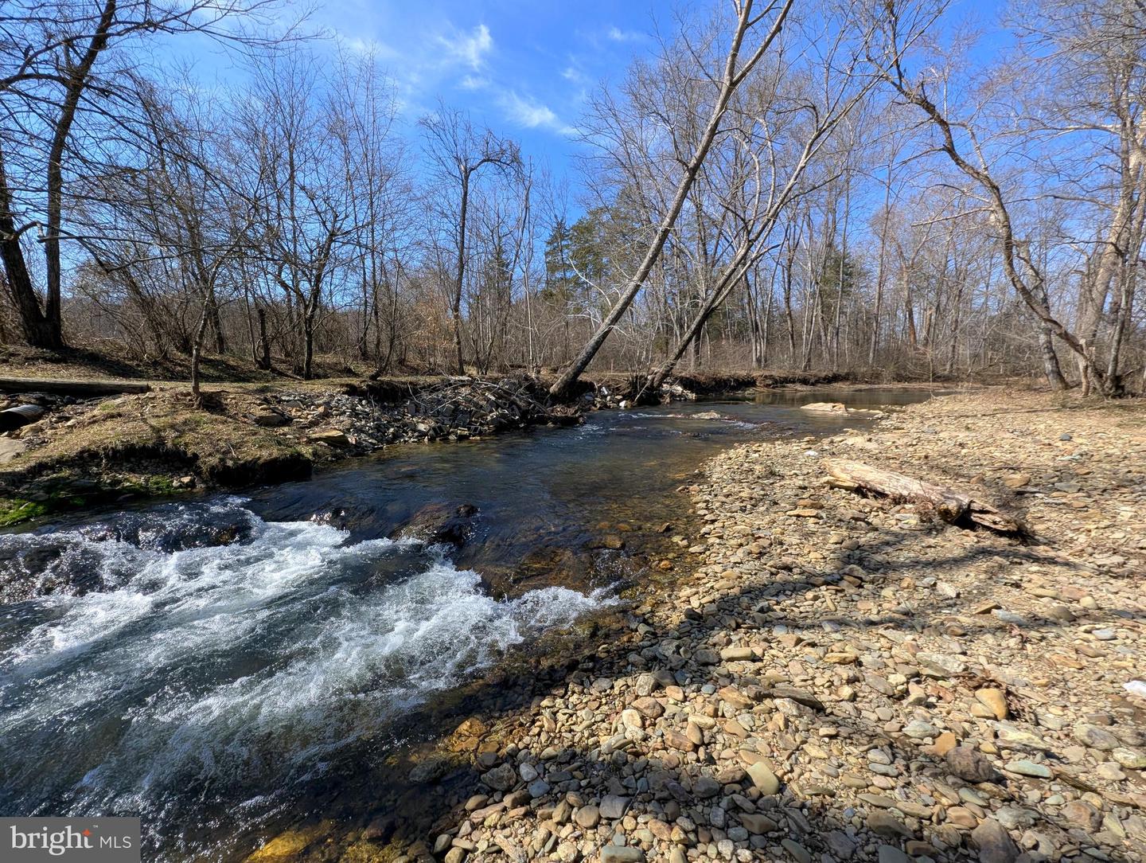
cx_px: 573
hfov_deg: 106.1
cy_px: 432
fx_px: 431
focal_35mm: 13
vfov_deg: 90.1
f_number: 2.2
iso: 43
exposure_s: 1/850
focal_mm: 1.95
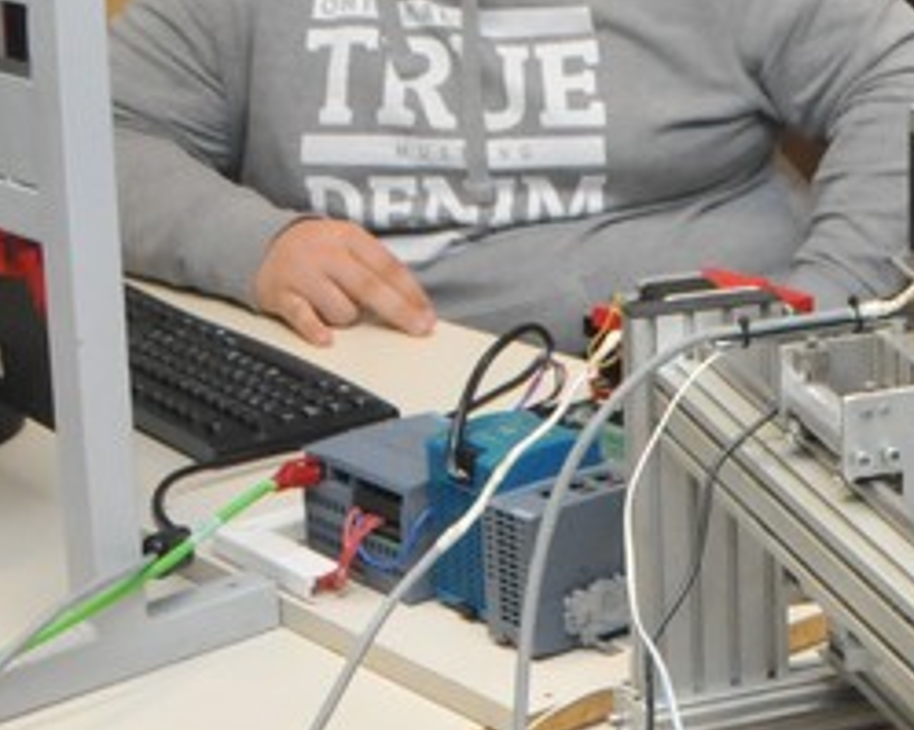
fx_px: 2812
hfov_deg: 15.4
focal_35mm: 104
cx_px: 1729
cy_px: -7
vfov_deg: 14.6
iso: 1600
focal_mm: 18
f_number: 8
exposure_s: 1/125
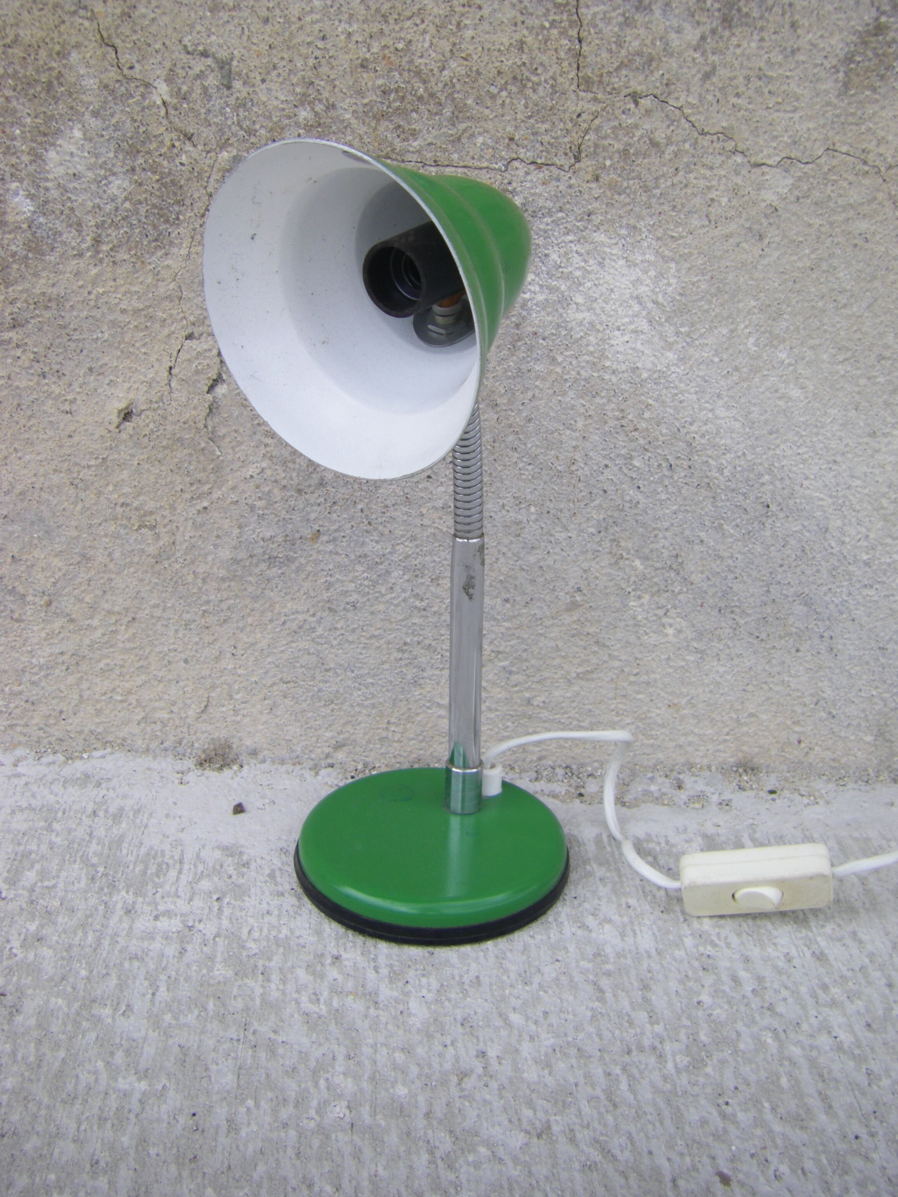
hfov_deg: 36.0
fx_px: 1383
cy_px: 575
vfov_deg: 46.8
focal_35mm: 40
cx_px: 431
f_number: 3.5
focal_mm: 6.3
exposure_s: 1/125
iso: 64
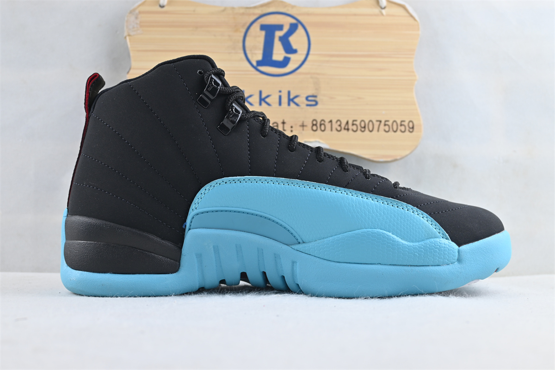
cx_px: 278
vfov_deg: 32.4
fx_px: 636
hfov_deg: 47.2
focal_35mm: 41
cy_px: 185
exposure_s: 1/30
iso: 100
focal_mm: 27.5
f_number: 4.5
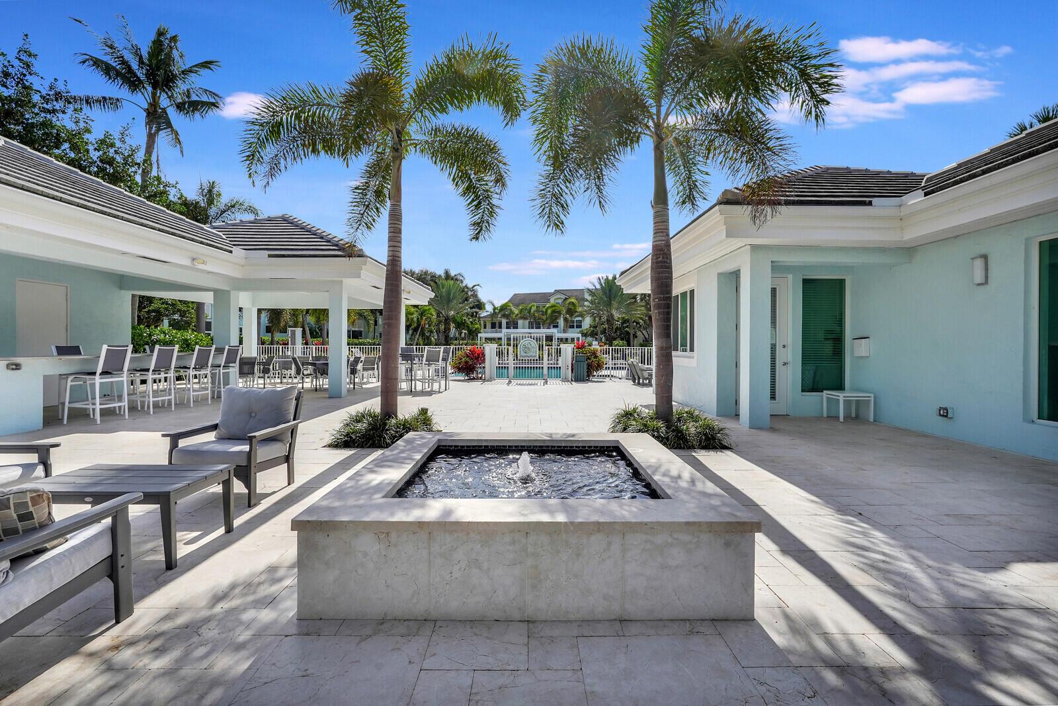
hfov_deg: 95.0
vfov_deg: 72.1
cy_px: 353
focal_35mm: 16
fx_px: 485
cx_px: 529
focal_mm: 16.5
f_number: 11
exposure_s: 1/640
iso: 320
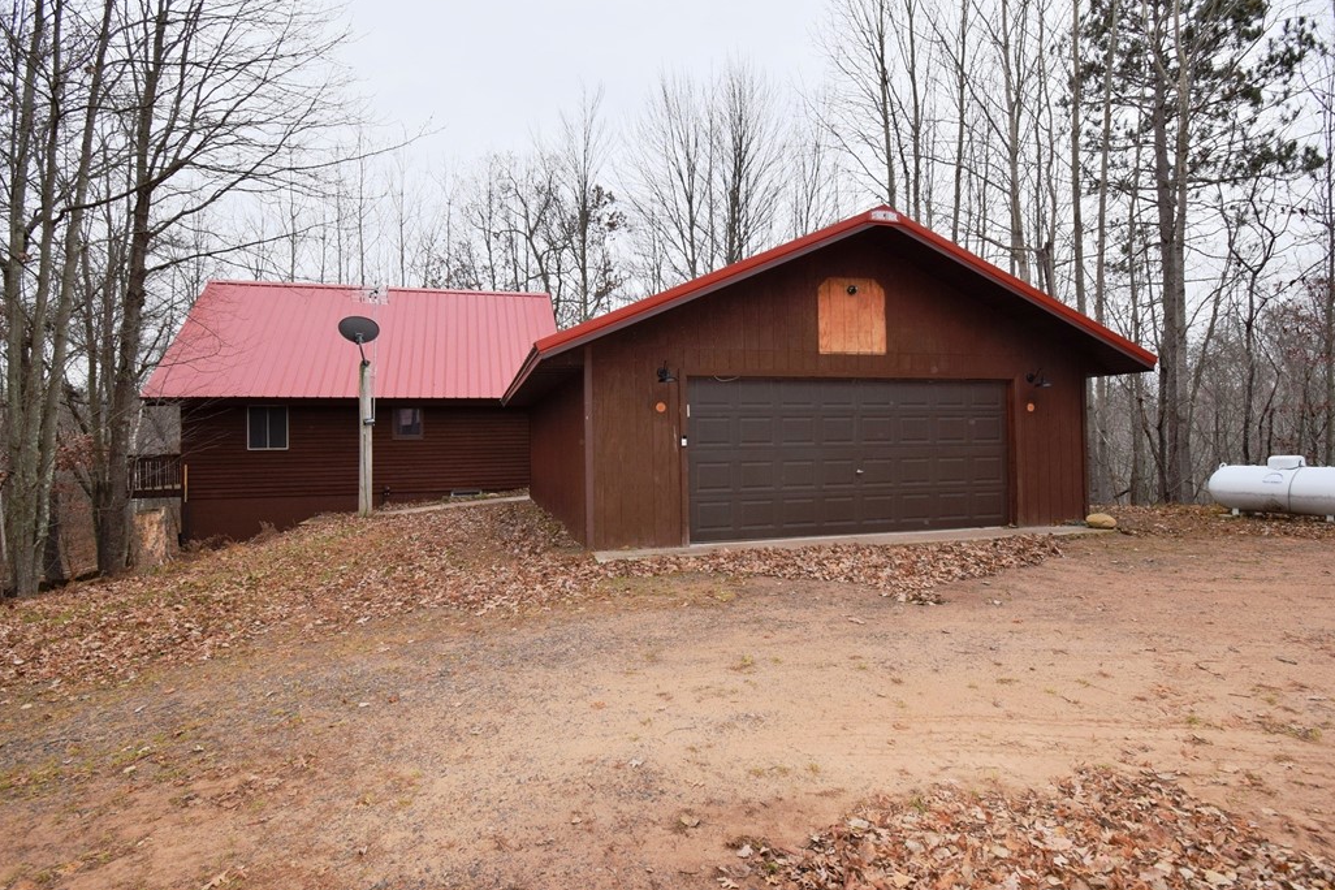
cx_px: 657
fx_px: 677
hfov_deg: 89.2
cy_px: 423
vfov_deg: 66.6
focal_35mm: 18
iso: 320
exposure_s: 1/200
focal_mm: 11.5
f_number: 8
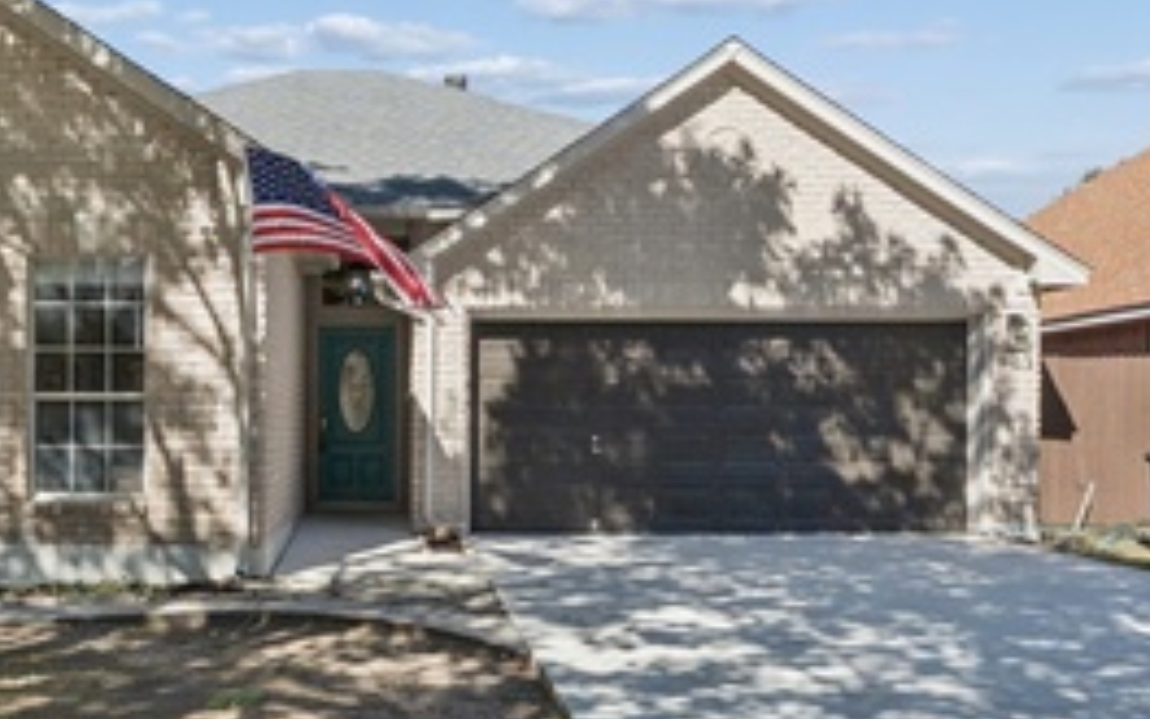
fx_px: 1160
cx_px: 348
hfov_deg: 51.4
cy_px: 390
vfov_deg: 34.4
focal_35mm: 37
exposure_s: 1/1000
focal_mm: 10
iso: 400
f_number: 8
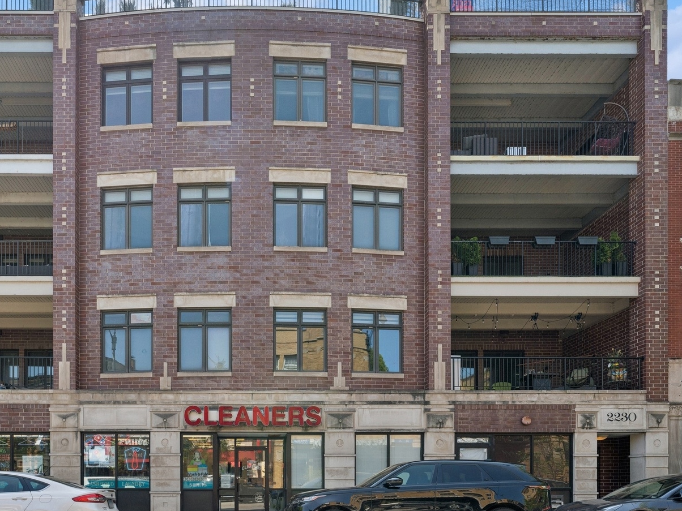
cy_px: 257
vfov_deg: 61.1
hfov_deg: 75.3
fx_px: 433
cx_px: 263
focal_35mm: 22
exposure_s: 1/400
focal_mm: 17
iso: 320
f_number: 8
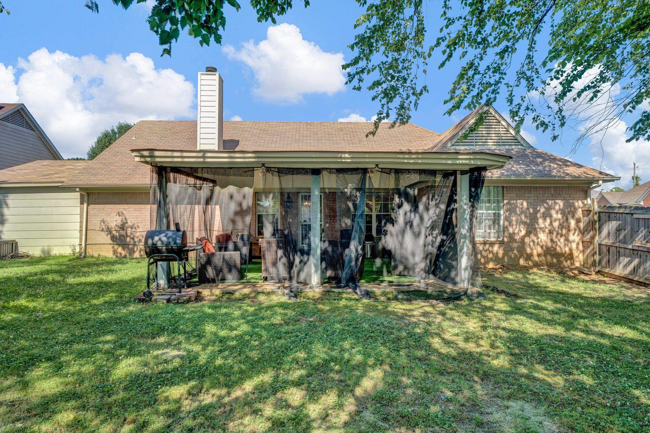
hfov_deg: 87.2
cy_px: 216
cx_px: 325
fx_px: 341
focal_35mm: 19
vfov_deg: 64.8
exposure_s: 1/320
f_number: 8
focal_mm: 18.9
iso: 500
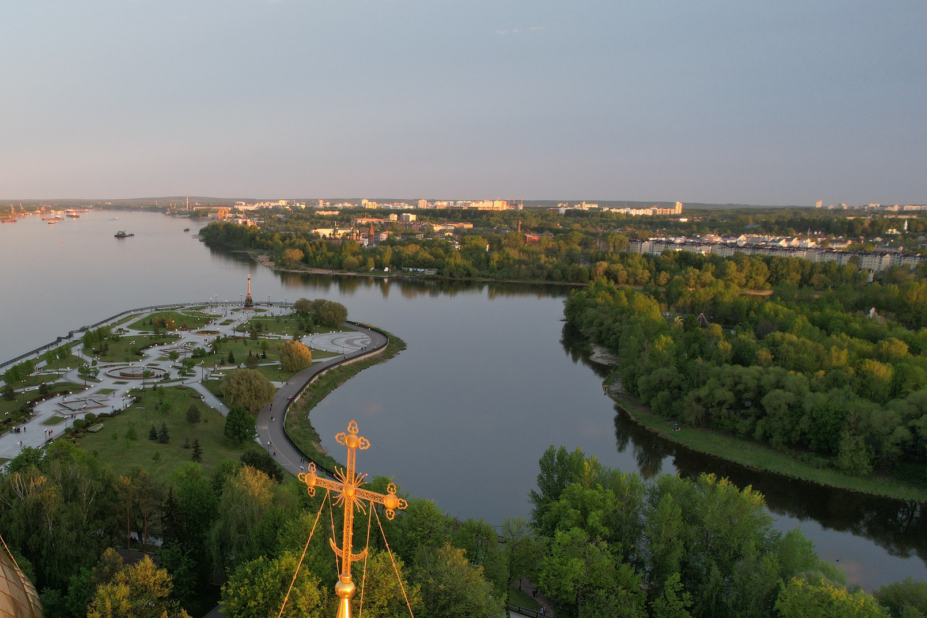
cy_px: 431
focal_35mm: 35
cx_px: 228
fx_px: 901
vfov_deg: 37.3
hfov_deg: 52.0
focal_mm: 8.38
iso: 100
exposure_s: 1/180
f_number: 2.8
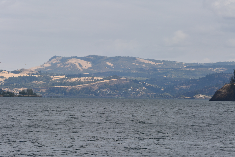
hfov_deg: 11.3
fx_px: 1188
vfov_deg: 7.5
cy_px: 77
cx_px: 139
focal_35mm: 182
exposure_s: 1/320
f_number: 9
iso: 100
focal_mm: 135
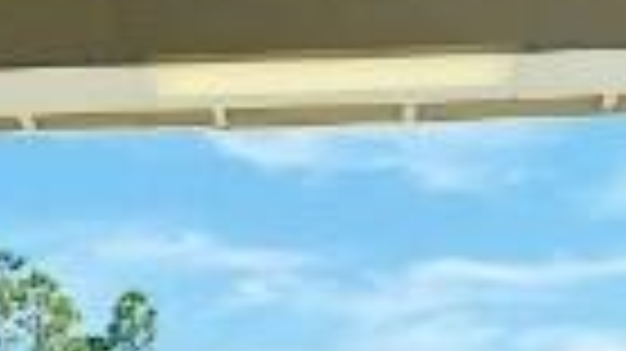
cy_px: 580
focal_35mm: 65
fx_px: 1078
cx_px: 302
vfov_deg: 16.3
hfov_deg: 32.4
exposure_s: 1/348
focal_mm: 1.8
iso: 50
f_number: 2.2
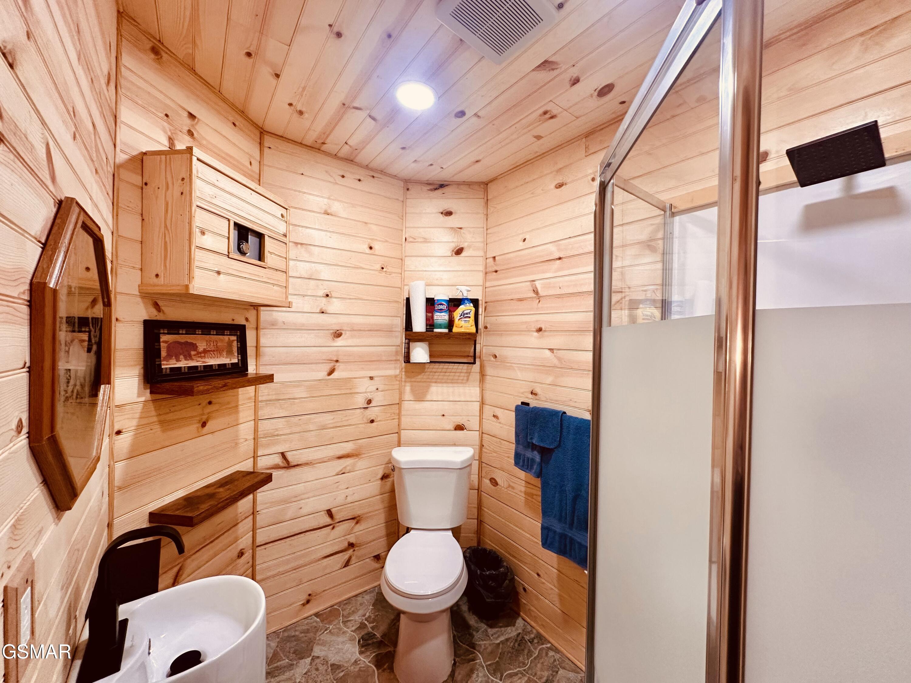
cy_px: 342
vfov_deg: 85.7
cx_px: 456
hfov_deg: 102.1
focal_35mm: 14
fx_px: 368
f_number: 2.2
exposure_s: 1/120
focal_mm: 2.22
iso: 200
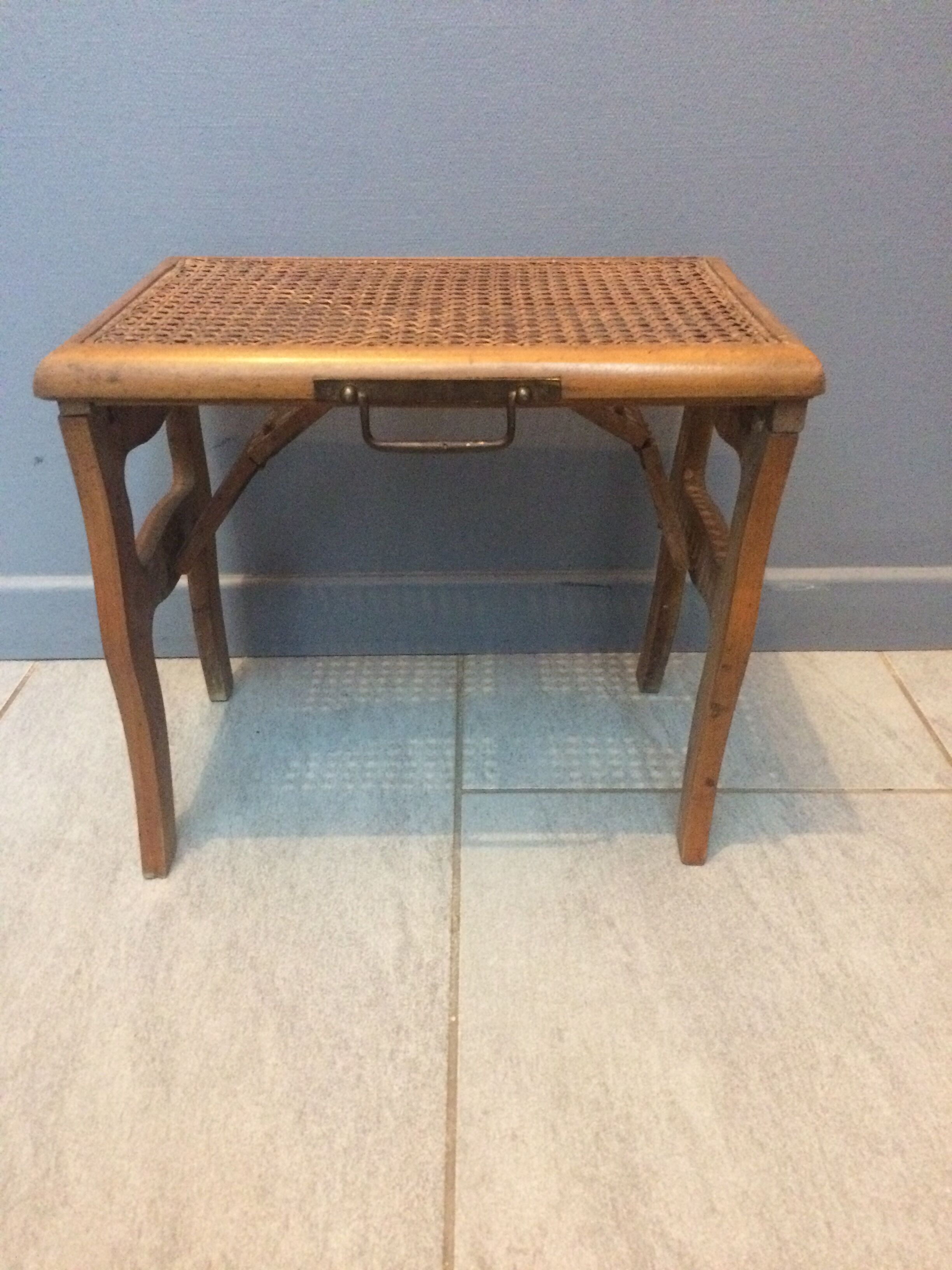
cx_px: 476
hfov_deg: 48.2
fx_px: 1063
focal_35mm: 29
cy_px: 635
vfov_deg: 61.7
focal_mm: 4.15
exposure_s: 1/17
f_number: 2.2
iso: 500
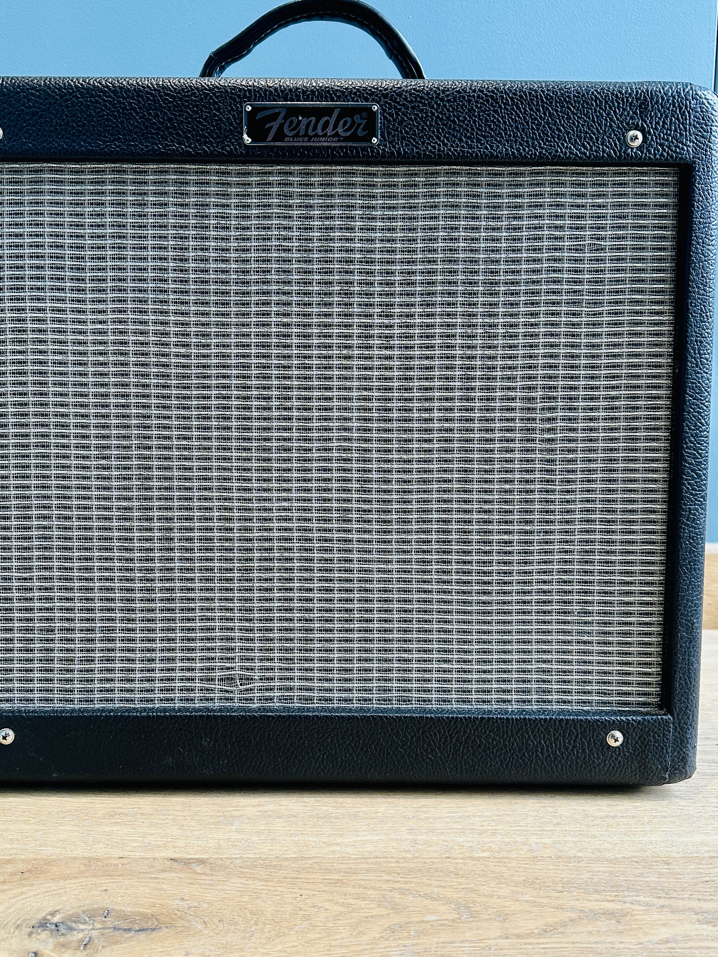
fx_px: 857
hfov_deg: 45.3
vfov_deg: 58.4
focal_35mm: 31
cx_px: 314
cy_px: 473
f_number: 1.78
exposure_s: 1/100
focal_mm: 6.86
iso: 200
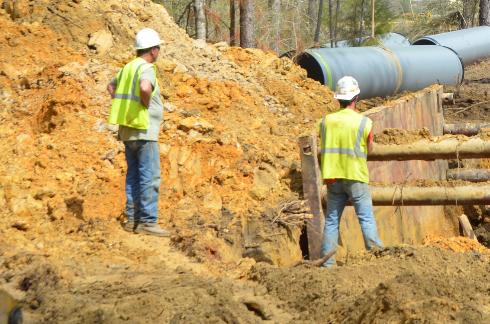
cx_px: 525
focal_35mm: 106
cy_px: 79
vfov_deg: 12.8
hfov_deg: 18.6
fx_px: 1440
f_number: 8
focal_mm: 32
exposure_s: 1/250
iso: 110
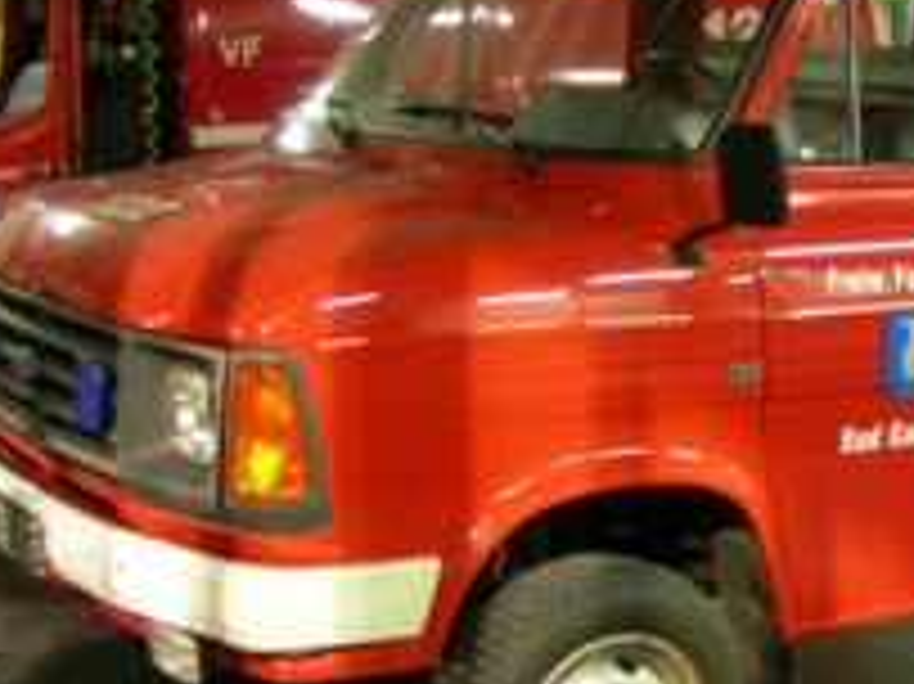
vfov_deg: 17.6
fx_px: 2217
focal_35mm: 84
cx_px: 837
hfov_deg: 22.7
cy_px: 328
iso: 200
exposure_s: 1/2.5
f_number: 2.8
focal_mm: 7.8
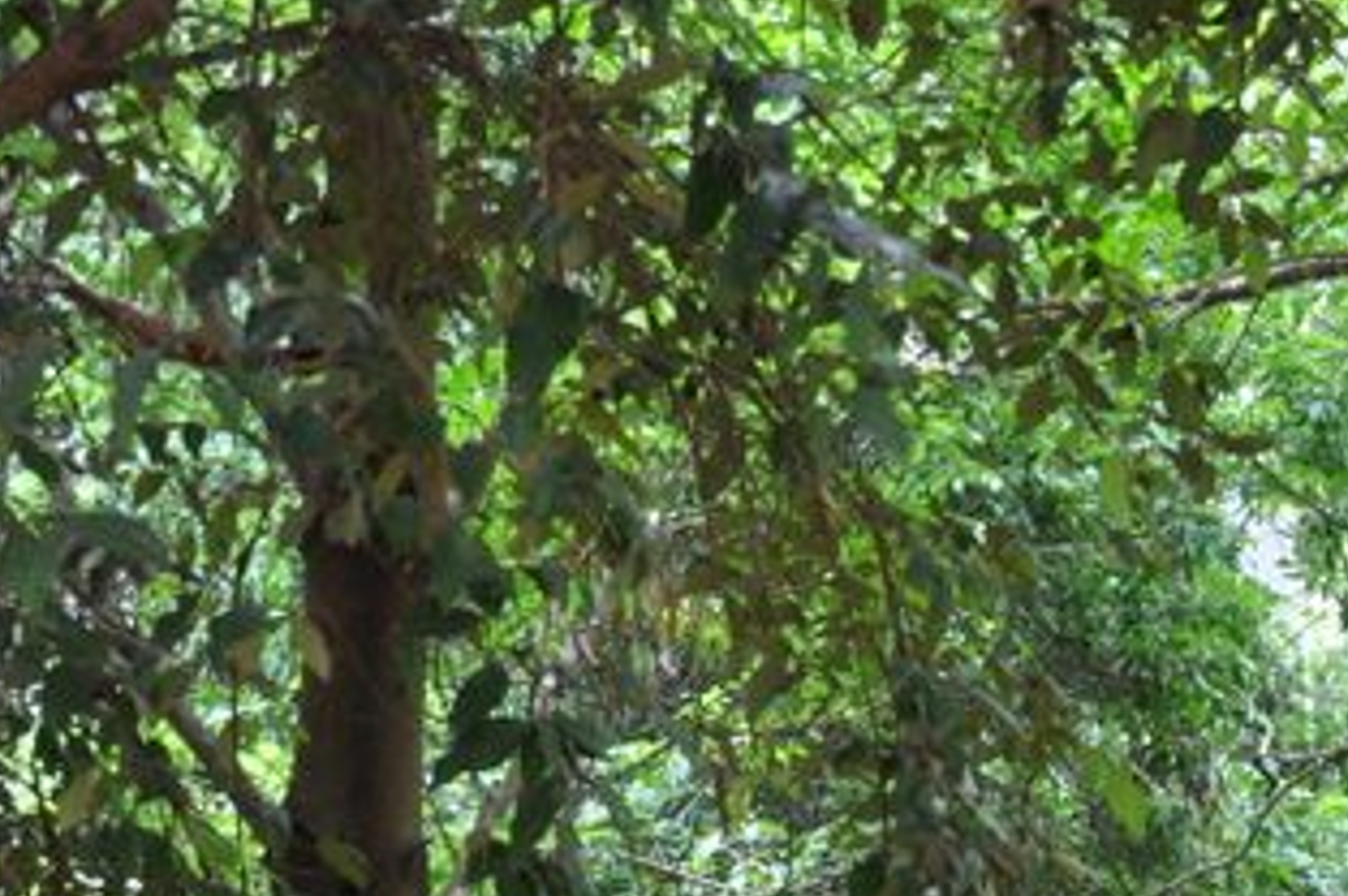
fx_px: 4040
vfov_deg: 12.2
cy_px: 1245
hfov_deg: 18.2
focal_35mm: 108
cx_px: 1516
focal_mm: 22
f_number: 6.3
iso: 200
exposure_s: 1/40
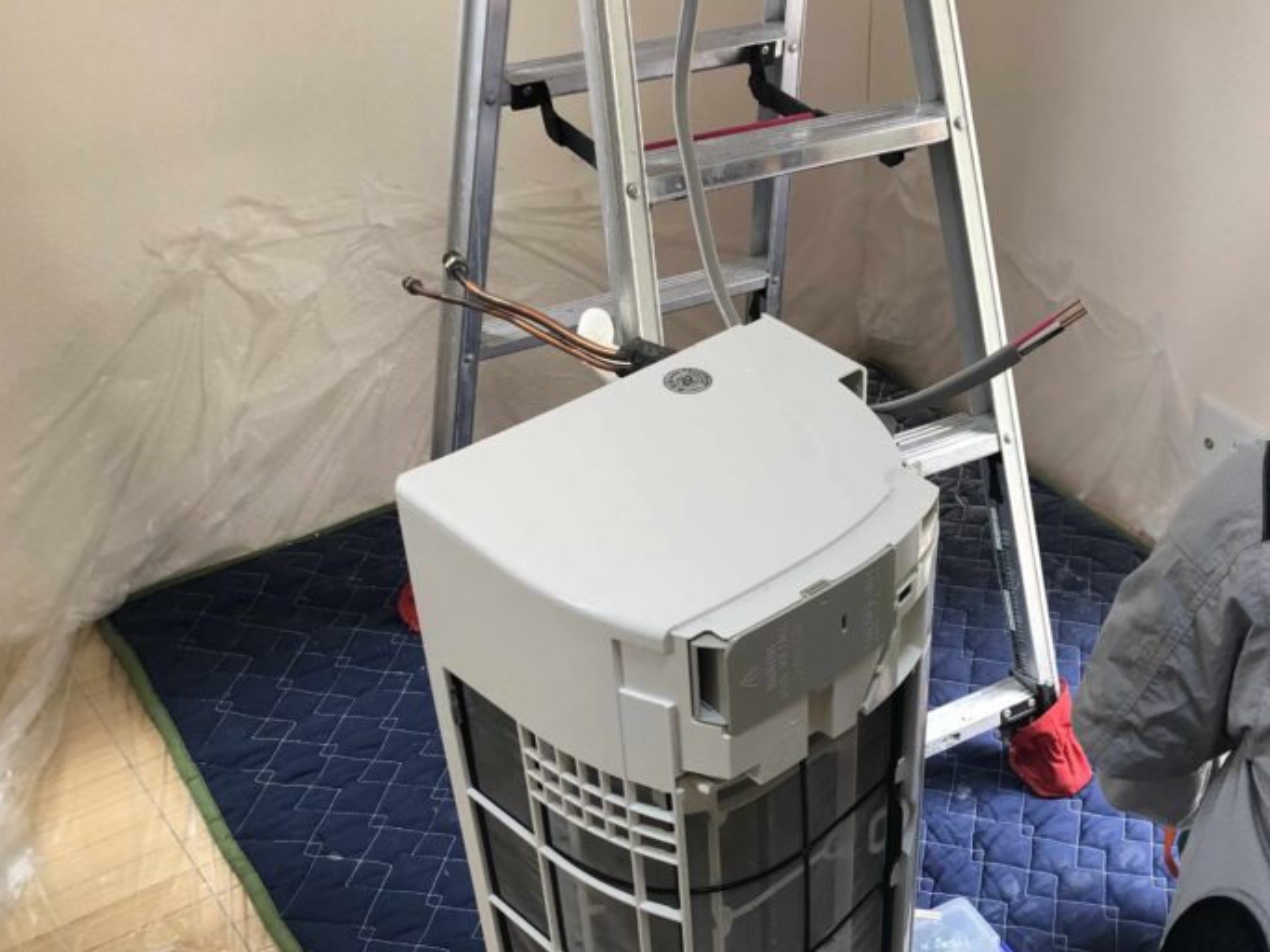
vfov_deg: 33.8
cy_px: 684
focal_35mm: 42
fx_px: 1541
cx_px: 913
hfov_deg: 43.7
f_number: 1.8
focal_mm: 4
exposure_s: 1/40
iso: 25
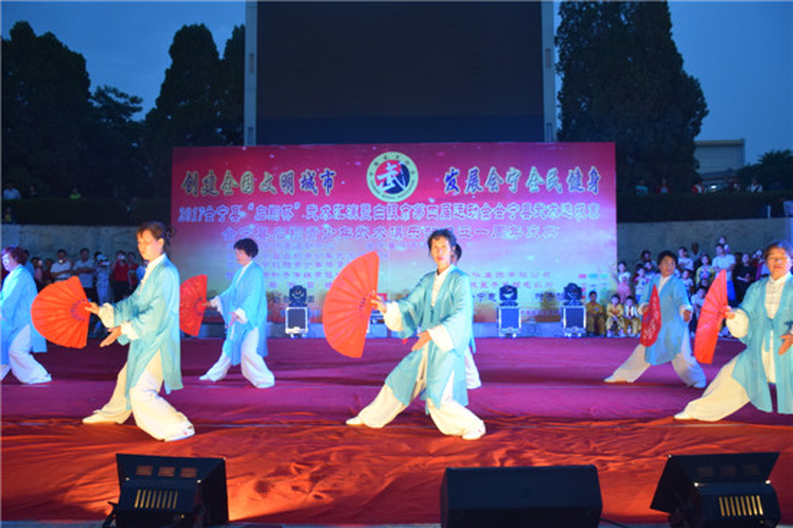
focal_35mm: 30
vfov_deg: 43.6
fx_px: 660
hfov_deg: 62.0
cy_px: 264
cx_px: 396
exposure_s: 1/60
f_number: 4
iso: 720
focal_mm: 20
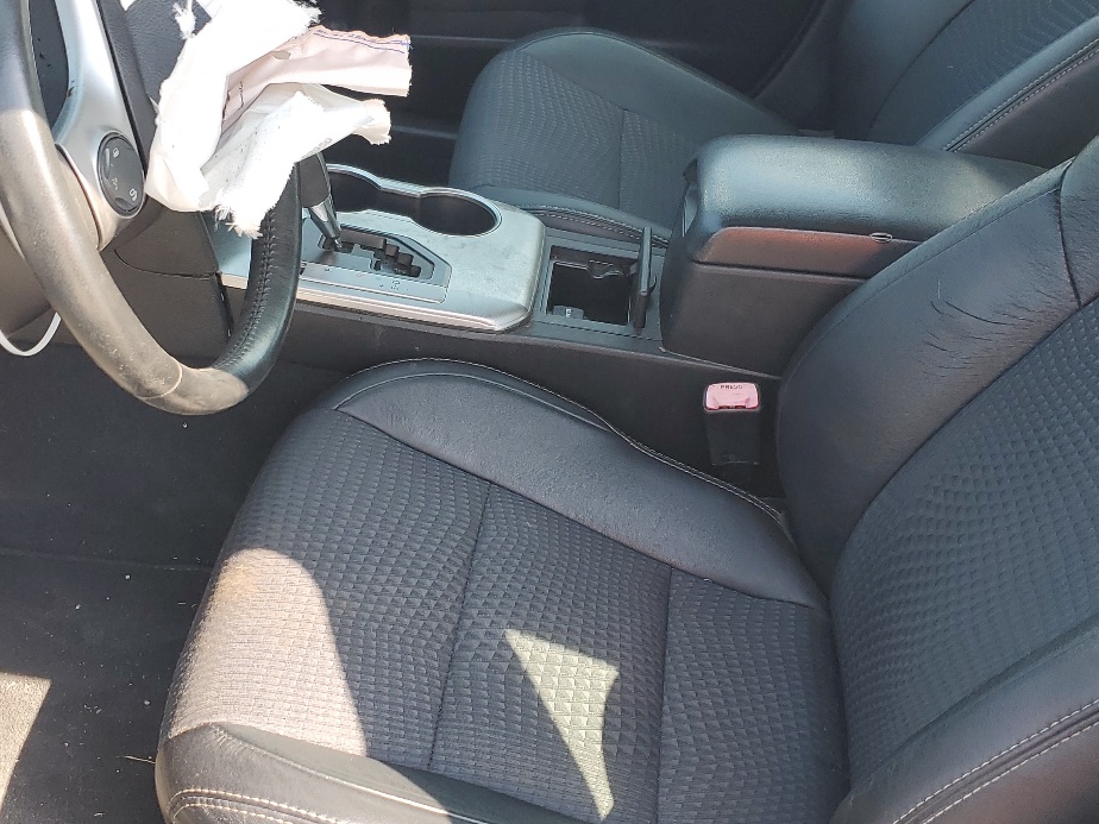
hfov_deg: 41.9
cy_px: 427
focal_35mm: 45
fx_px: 1429
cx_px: 441
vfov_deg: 32.2
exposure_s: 1/303
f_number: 1.5
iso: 50
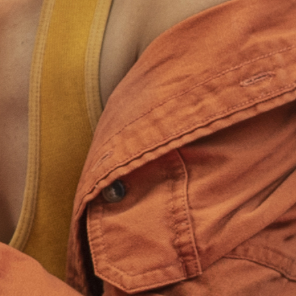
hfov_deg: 4.2
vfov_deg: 4.3
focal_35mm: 403
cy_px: 23
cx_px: -503
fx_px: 3899
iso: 250
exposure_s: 1/200
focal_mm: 50
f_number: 2.5
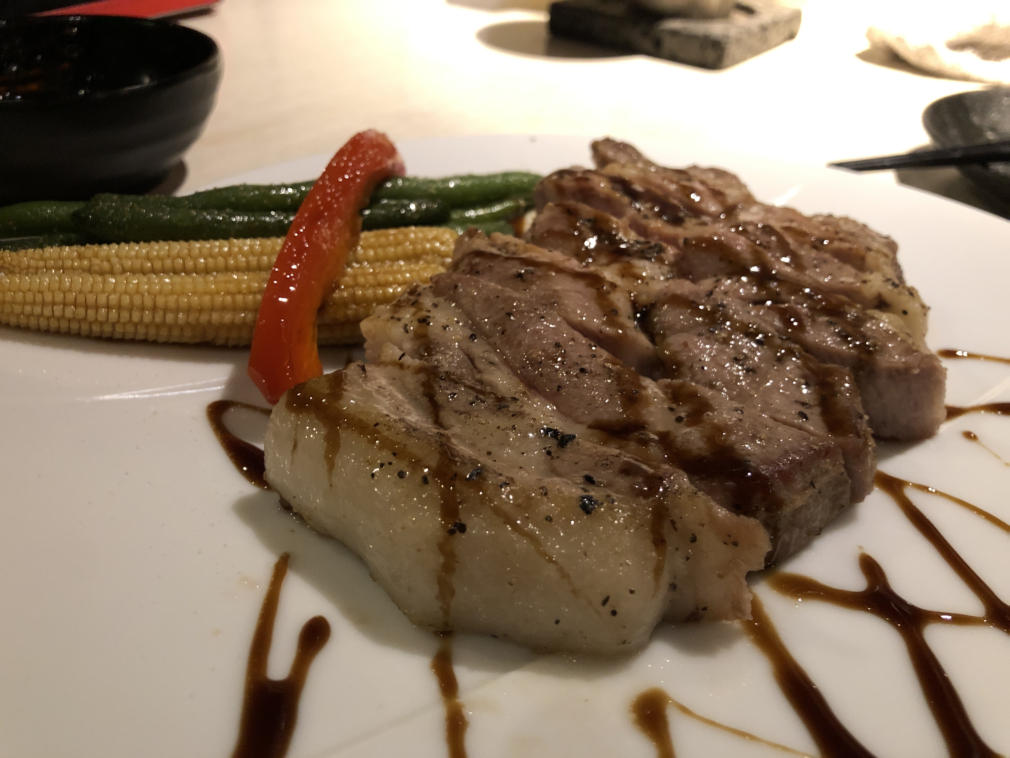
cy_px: 379
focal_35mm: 28
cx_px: 505
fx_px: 817
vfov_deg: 49.7
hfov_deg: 63.4
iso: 100
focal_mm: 4
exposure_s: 1/5
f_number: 1.8
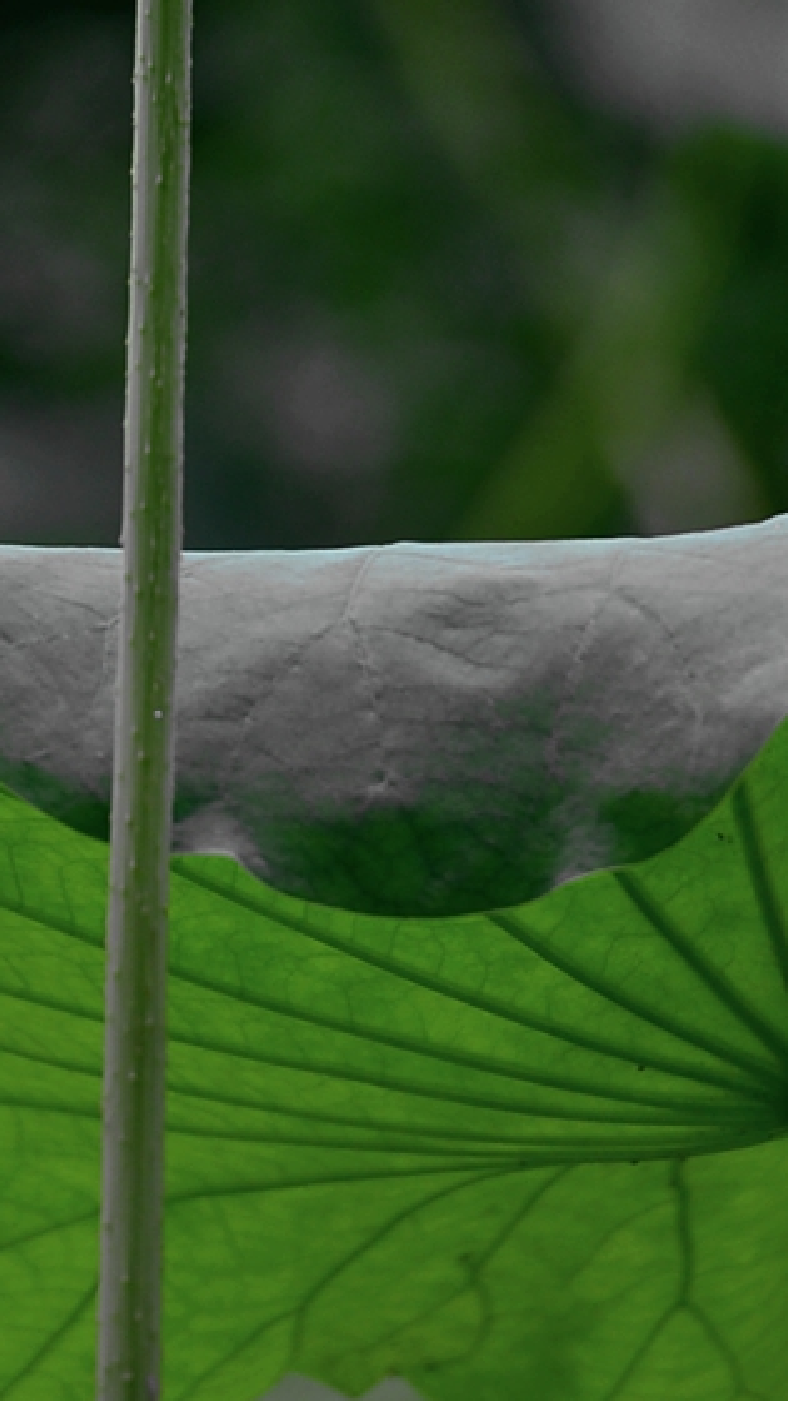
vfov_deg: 3.8
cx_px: 100
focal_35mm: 574
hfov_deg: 2.1
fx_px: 21322
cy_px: -453
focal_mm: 200
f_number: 4.5
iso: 320
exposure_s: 1/400
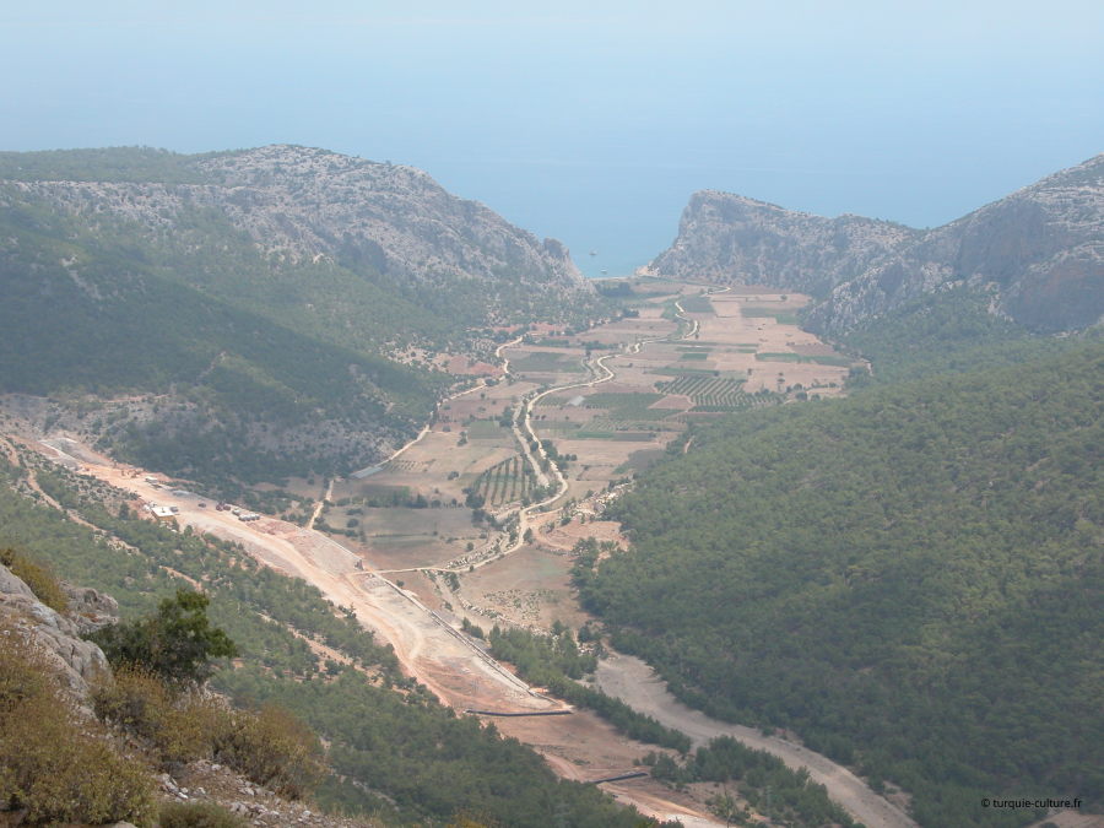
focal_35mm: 74
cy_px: 414
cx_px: 552
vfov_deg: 19.9
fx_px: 2360
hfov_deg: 26.3
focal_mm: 18.8
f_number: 5.3
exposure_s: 1/470
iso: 100
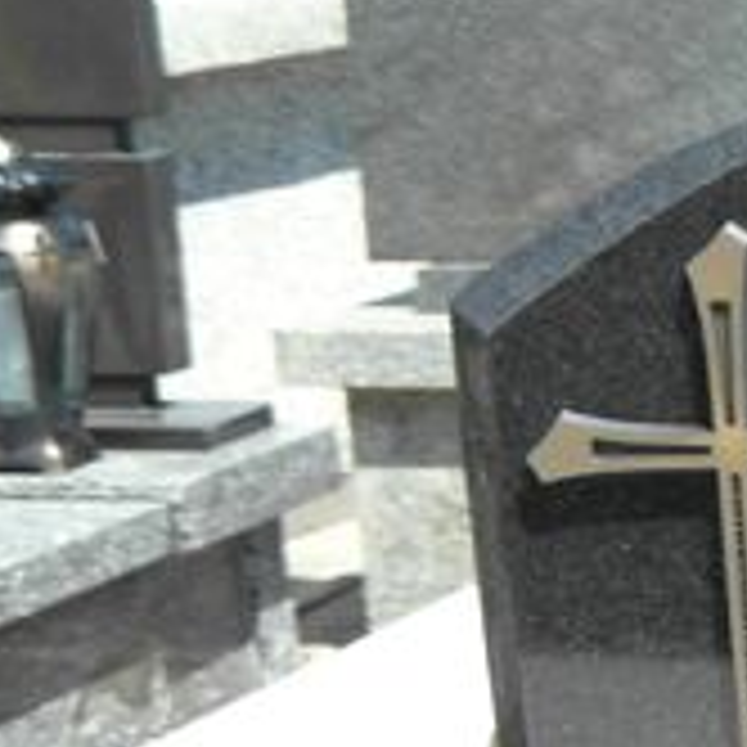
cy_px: 1048
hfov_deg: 8.7
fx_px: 4736
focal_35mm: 194
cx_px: 1354
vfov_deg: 8.8
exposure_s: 1/750
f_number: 2.3
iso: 80
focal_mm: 12.3
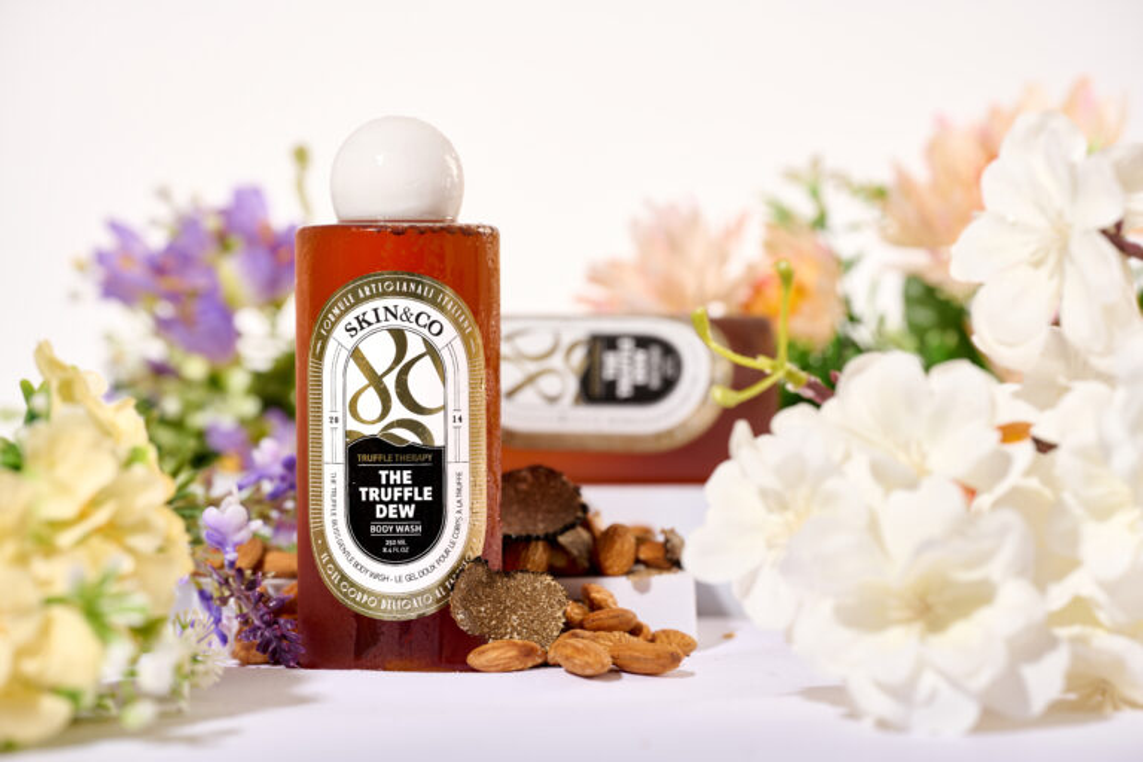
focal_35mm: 105
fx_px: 3333
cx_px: 572
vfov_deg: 13.0
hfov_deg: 19.5
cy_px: 381
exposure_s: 1/160
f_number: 6.3
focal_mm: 105
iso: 64
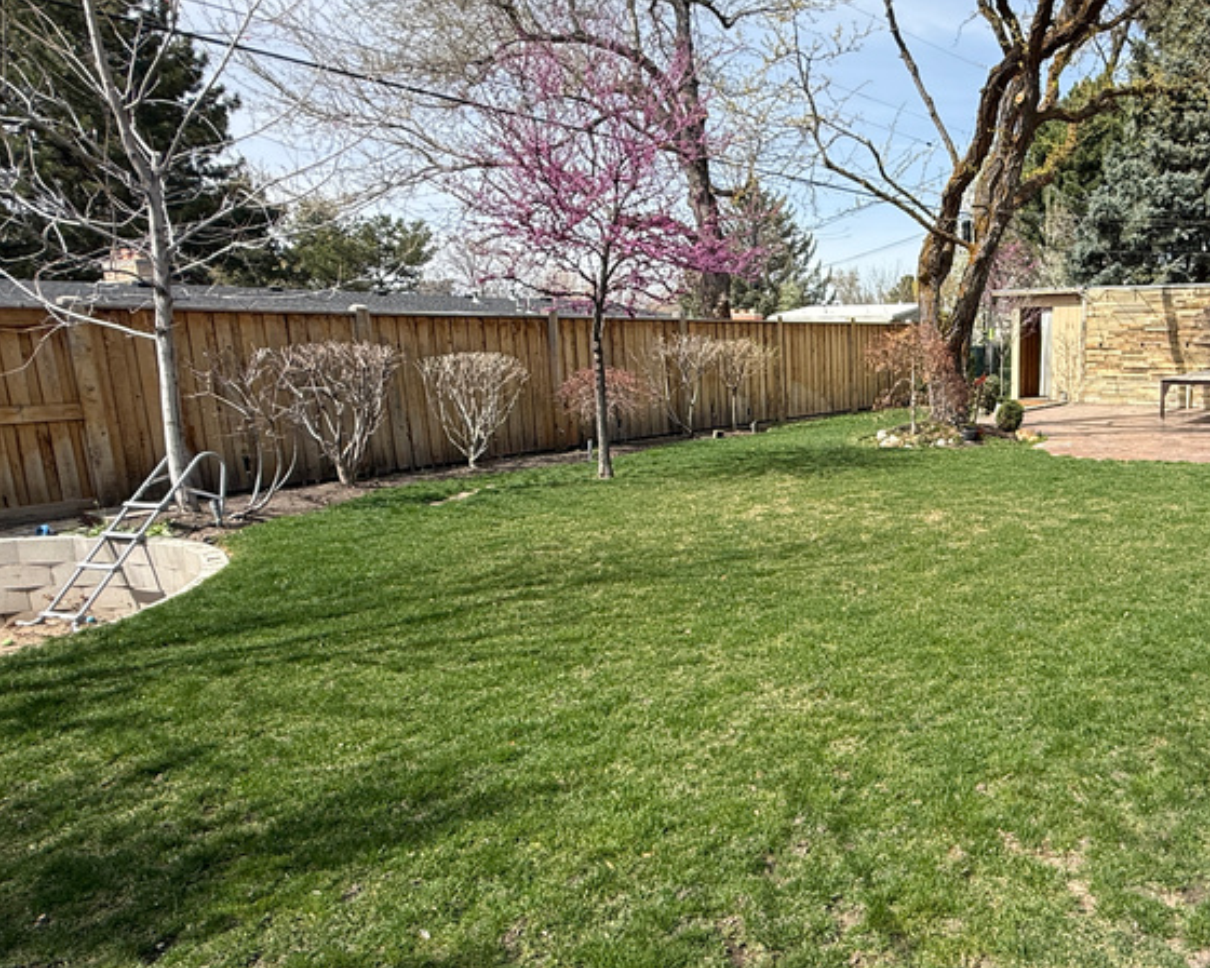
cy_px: 512
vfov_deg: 56.8
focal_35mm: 25
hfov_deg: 63.9
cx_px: 912
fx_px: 895
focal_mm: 2.22
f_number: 2.2
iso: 50
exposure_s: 1/901
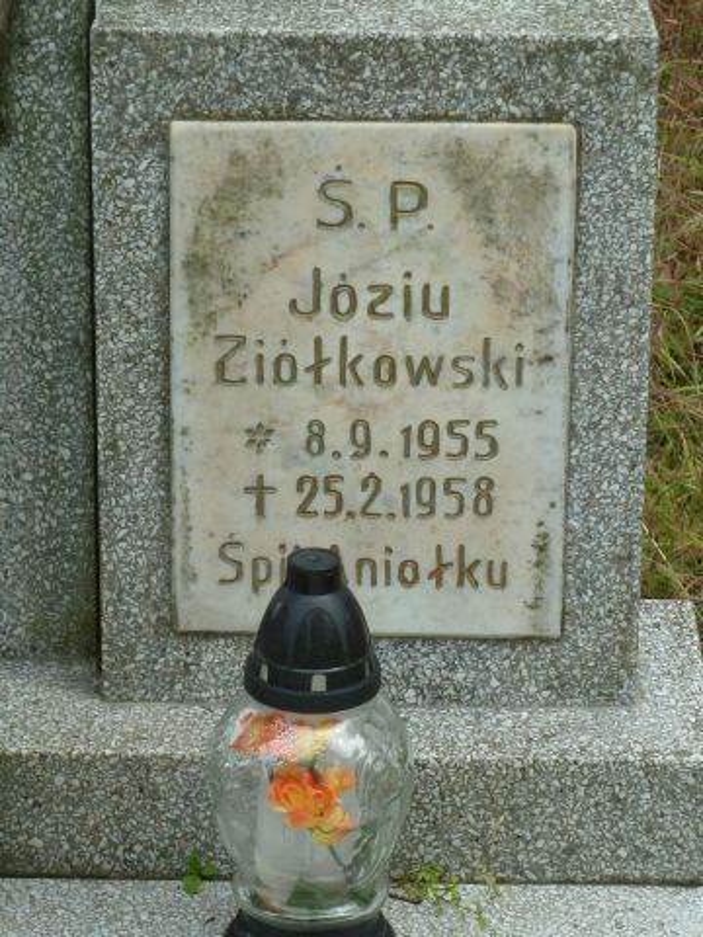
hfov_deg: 10.1
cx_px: 352
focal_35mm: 147
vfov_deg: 13.4
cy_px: 468
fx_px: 3980
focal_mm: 24.1
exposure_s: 1/250
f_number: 4.5
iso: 160
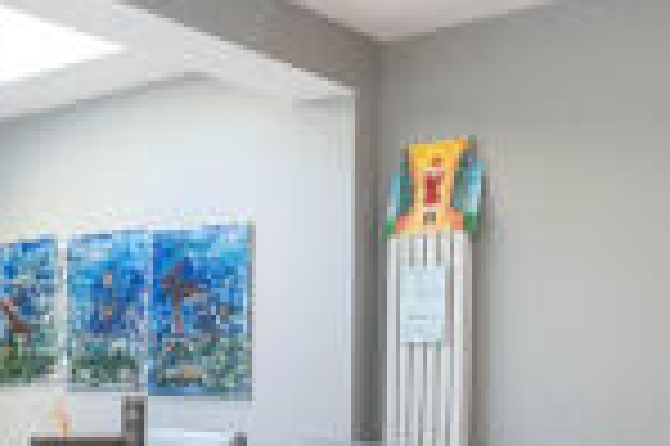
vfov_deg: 26.9
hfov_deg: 38.4
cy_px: 417
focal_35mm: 48
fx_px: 892
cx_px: 67
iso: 500
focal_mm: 10
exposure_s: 1/30
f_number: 5.6
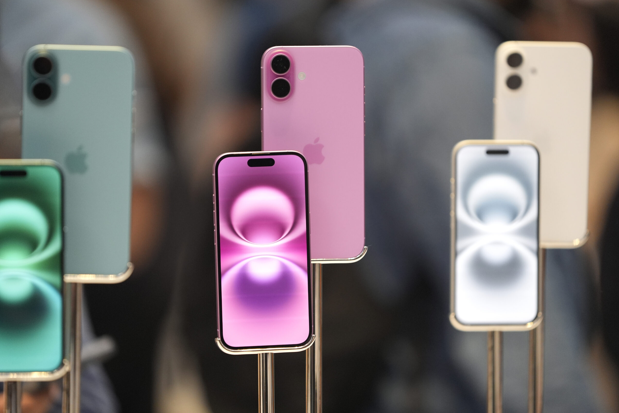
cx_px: 309
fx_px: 3456
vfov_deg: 6.8
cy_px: 206
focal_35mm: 201
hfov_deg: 10.2
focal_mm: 200
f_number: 2.8
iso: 2000
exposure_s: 1/500
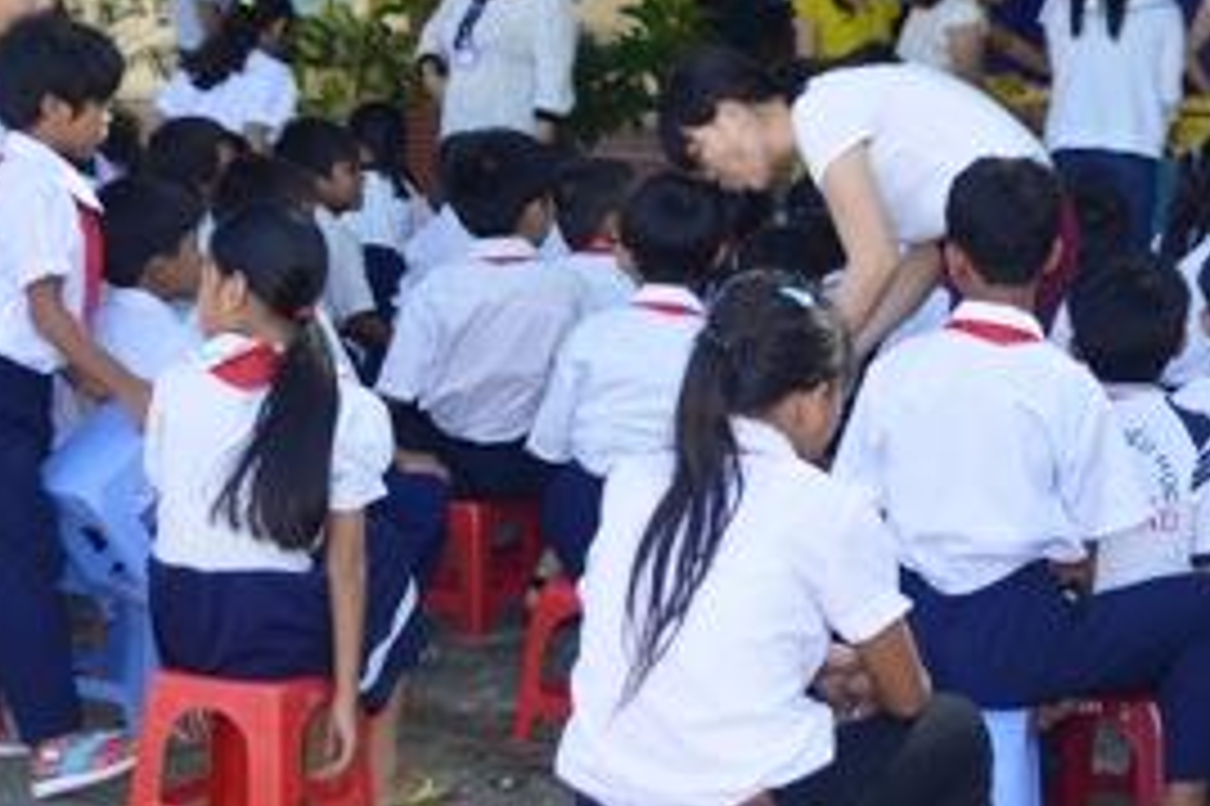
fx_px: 3594
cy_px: -32
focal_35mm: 107
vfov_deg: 12.6
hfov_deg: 18.9
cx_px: 972
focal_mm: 30
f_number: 4.5
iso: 180
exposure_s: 1/200
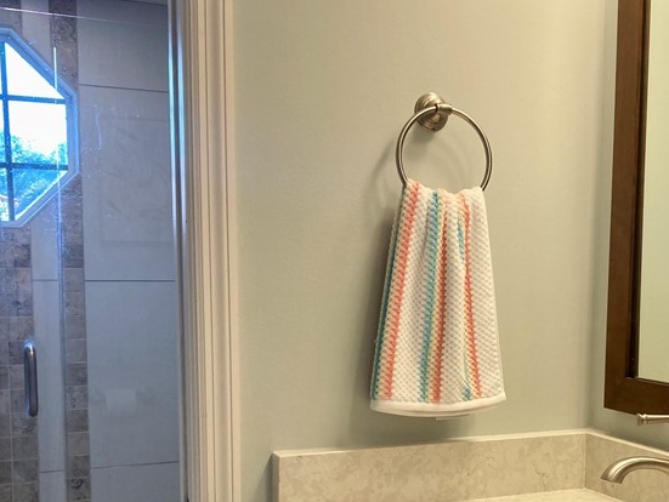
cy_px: 378
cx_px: 480
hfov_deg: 36.2
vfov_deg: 27.7
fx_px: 1006
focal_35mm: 52
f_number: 1.8
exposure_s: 1/120
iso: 64
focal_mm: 3.99
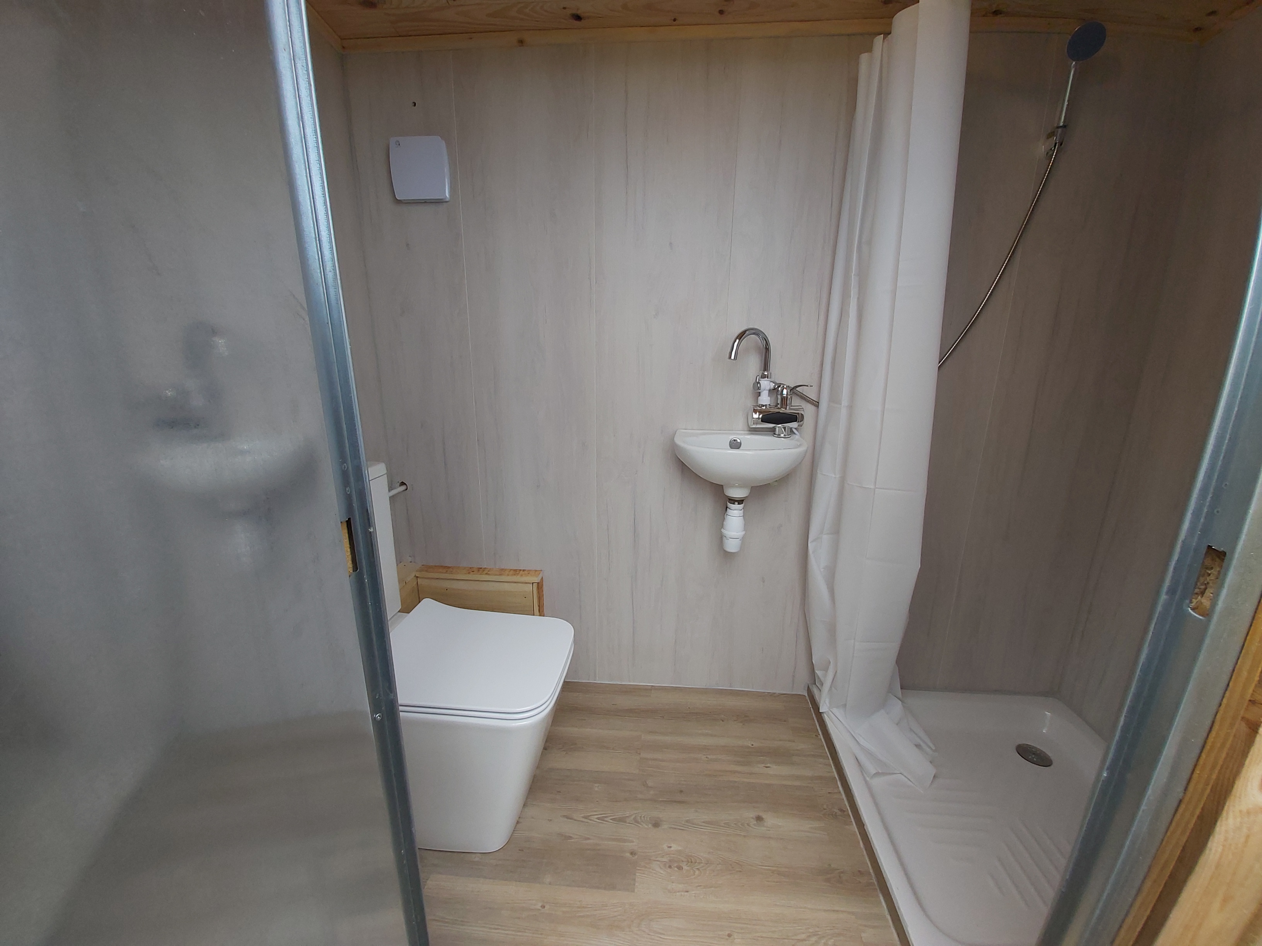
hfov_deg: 110.5
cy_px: 473
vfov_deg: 94.5
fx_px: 437
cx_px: 631
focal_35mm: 12
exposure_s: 1/100
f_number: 2.2
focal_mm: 1.42
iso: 40
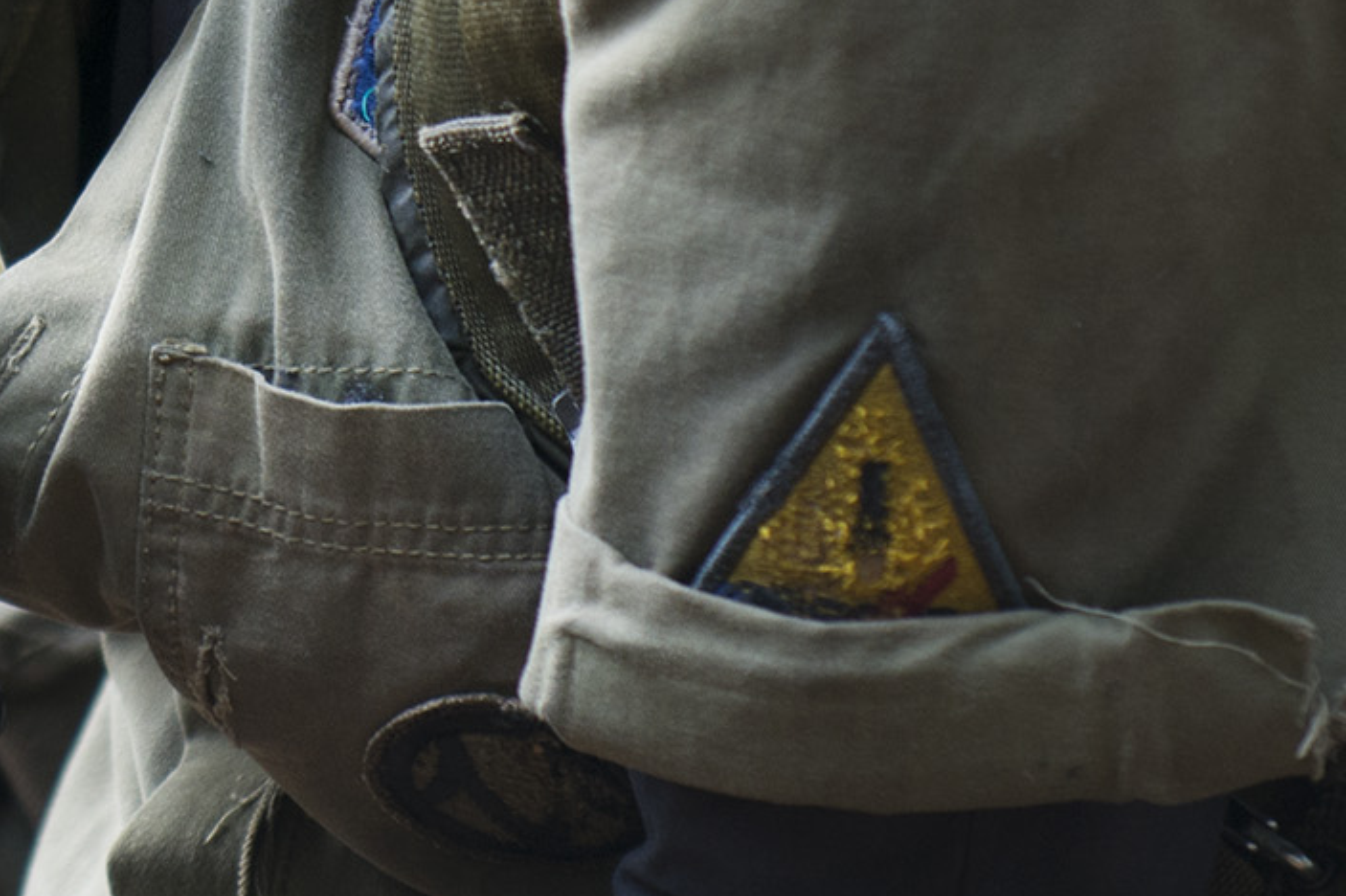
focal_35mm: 974
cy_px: -451
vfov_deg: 1.4
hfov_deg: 2.1
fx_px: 36398
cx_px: -216
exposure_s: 1/250
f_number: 2.8
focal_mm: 190
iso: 250
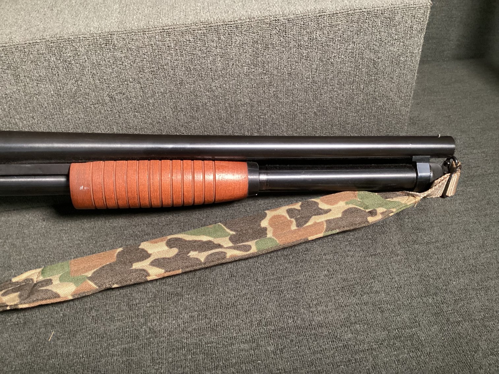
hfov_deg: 58.3
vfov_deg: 45.4
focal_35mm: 31
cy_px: 187
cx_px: 250
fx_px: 447
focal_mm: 3.3
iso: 400
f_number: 2.4
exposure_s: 1/60
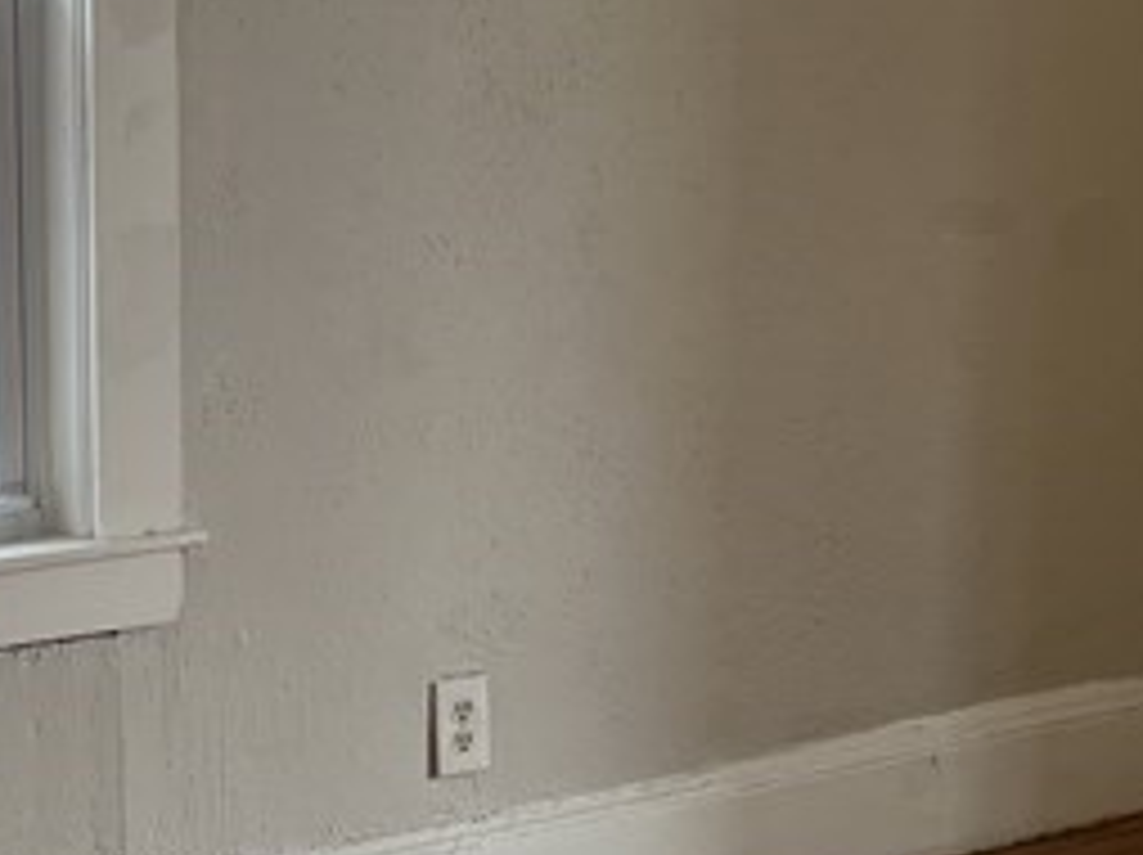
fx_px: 3464
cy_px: 558
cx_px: 238
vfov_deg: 14.1
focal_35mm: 105
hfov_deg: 18.6
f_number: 1.5
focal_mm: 5.7
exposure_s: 1/191
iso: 50
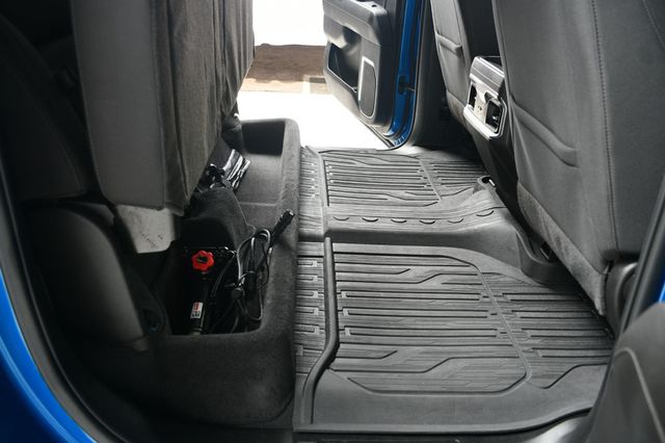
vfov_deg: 43.6
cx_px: 332
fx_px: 554
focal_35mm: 30
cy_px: 222
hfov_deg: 62.0
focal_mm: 20
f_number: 4
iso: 100
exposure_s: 1/160
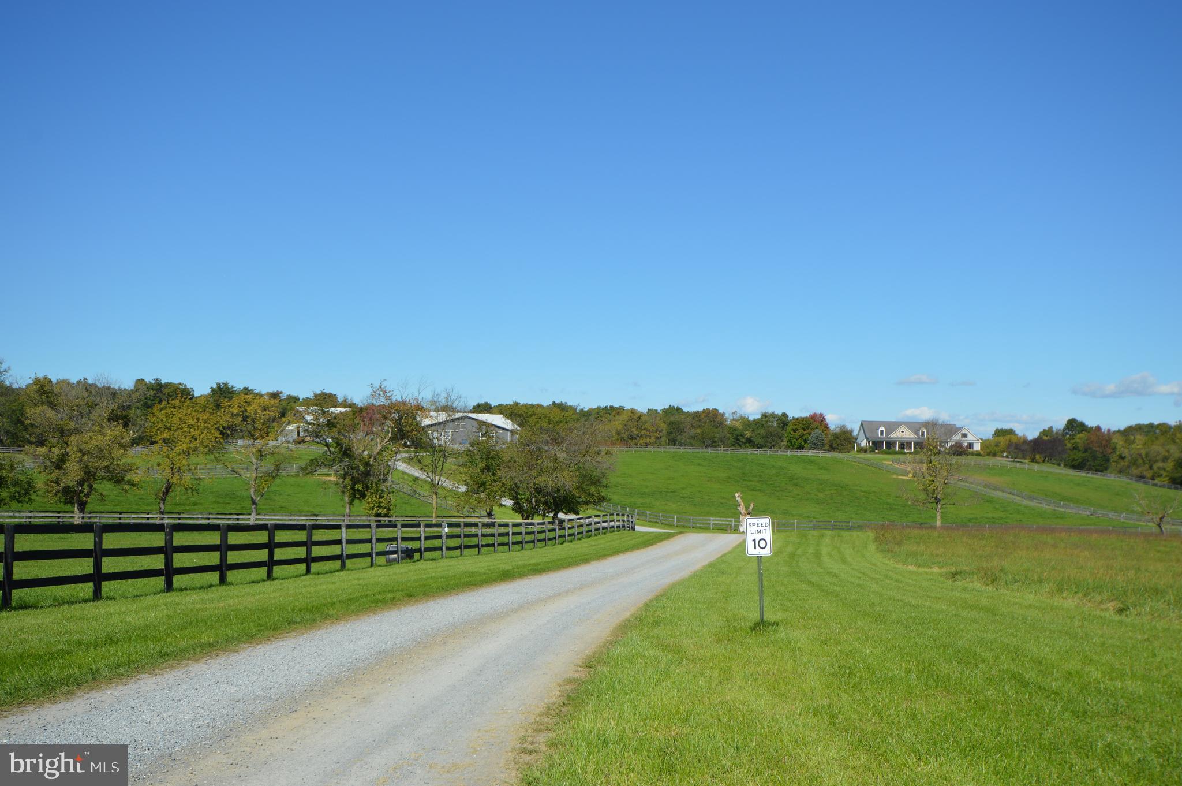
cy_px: 393
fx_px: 1181
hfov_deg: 53.2
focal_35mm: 36
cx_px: 591
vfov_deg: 36.8
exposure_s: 1/320
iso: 100
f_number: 9
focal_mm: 24
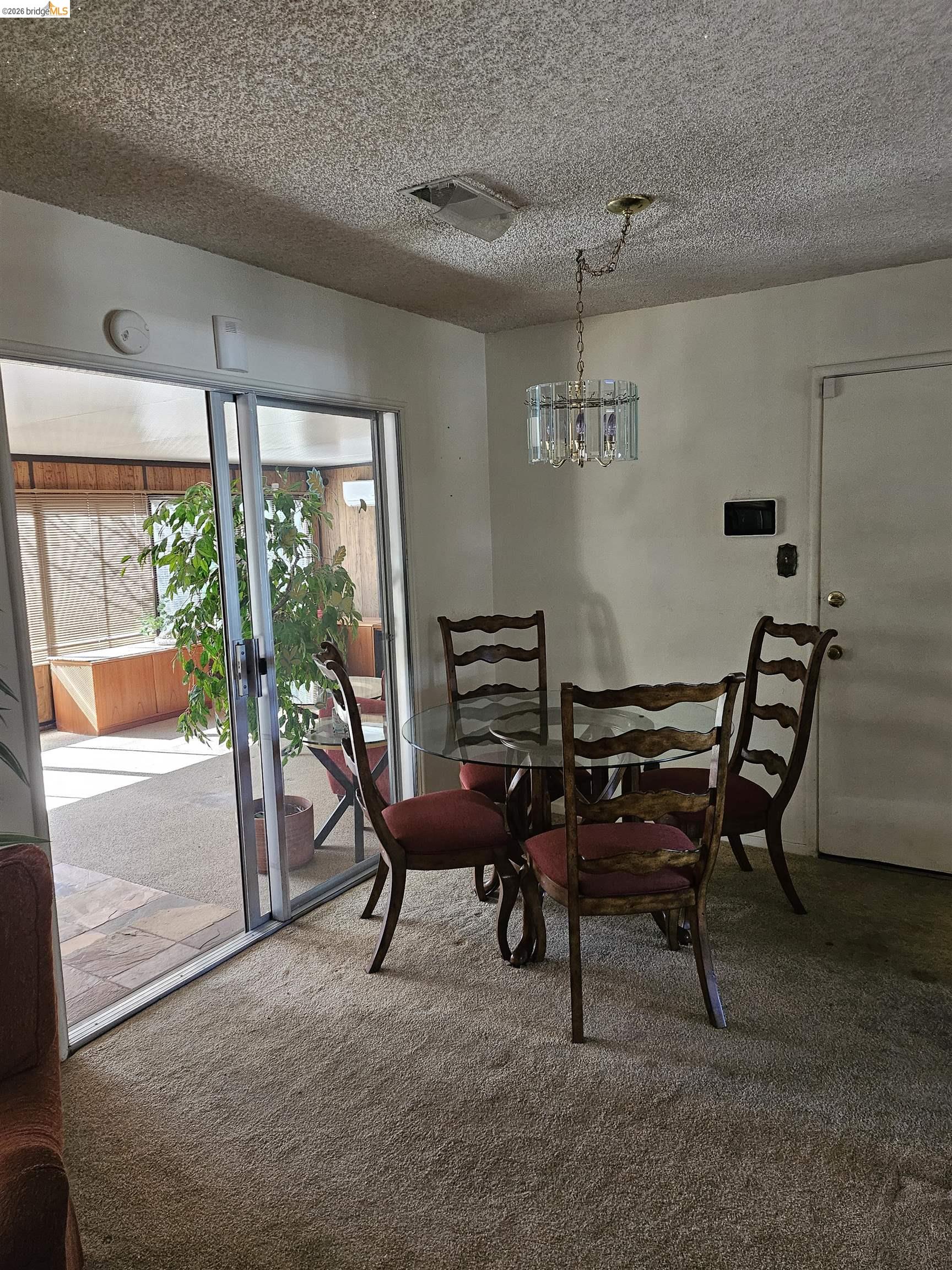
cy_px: 635
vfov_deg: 71.6
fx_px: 880
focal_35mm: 24
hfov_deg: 56.8
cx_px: 476
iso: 640
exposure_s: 1/120
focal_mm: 5
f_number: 1.8
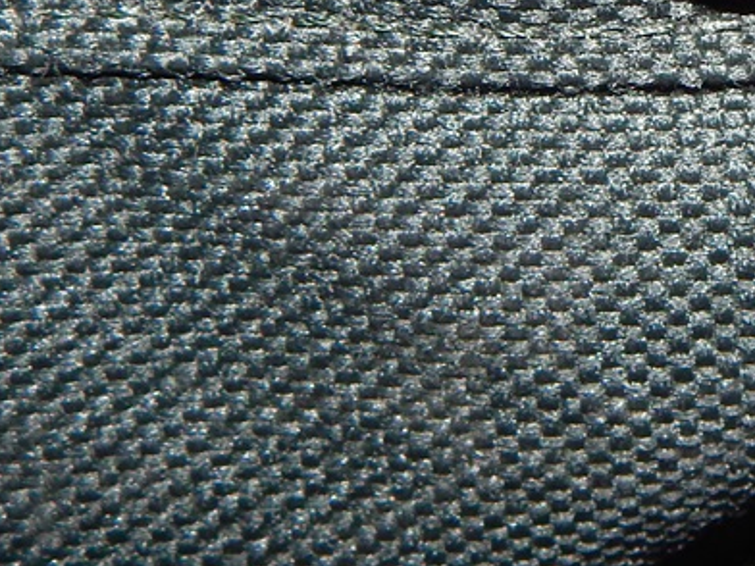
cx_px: 846
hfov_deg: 21.7
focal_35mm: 85
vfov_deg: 16.8
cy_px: -65
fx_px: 1854
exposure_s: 1/30
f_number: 6.1
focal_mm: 4.5
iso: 200
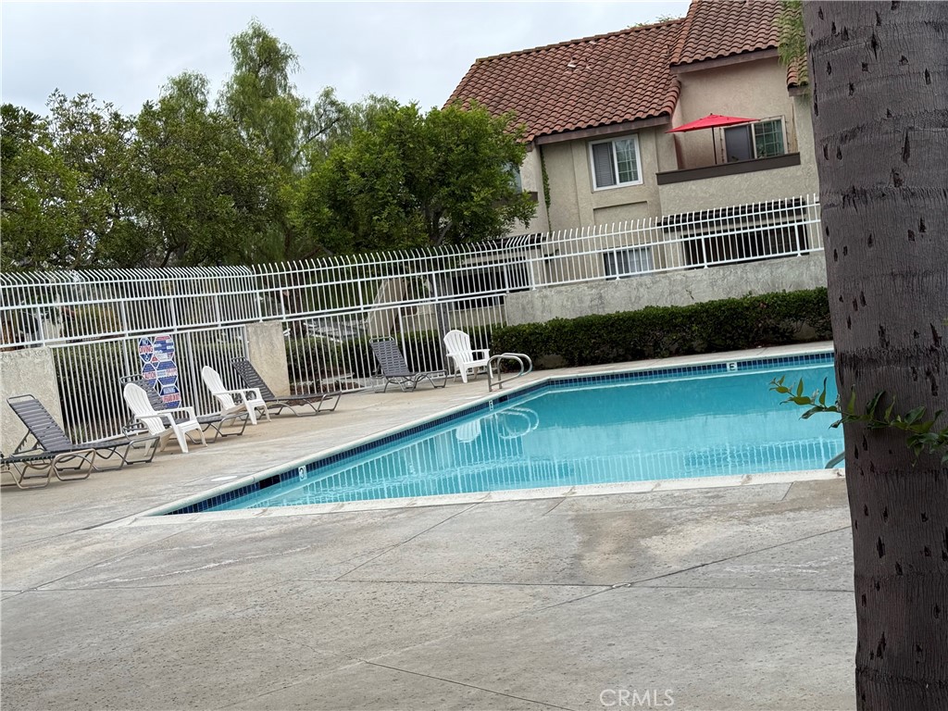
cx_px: 474
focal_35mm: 48
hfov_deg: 39.7
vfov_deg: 30.3
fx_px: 1315
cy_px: 356
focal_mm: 6.76
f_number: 1.78
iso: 64
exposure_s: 1/1838
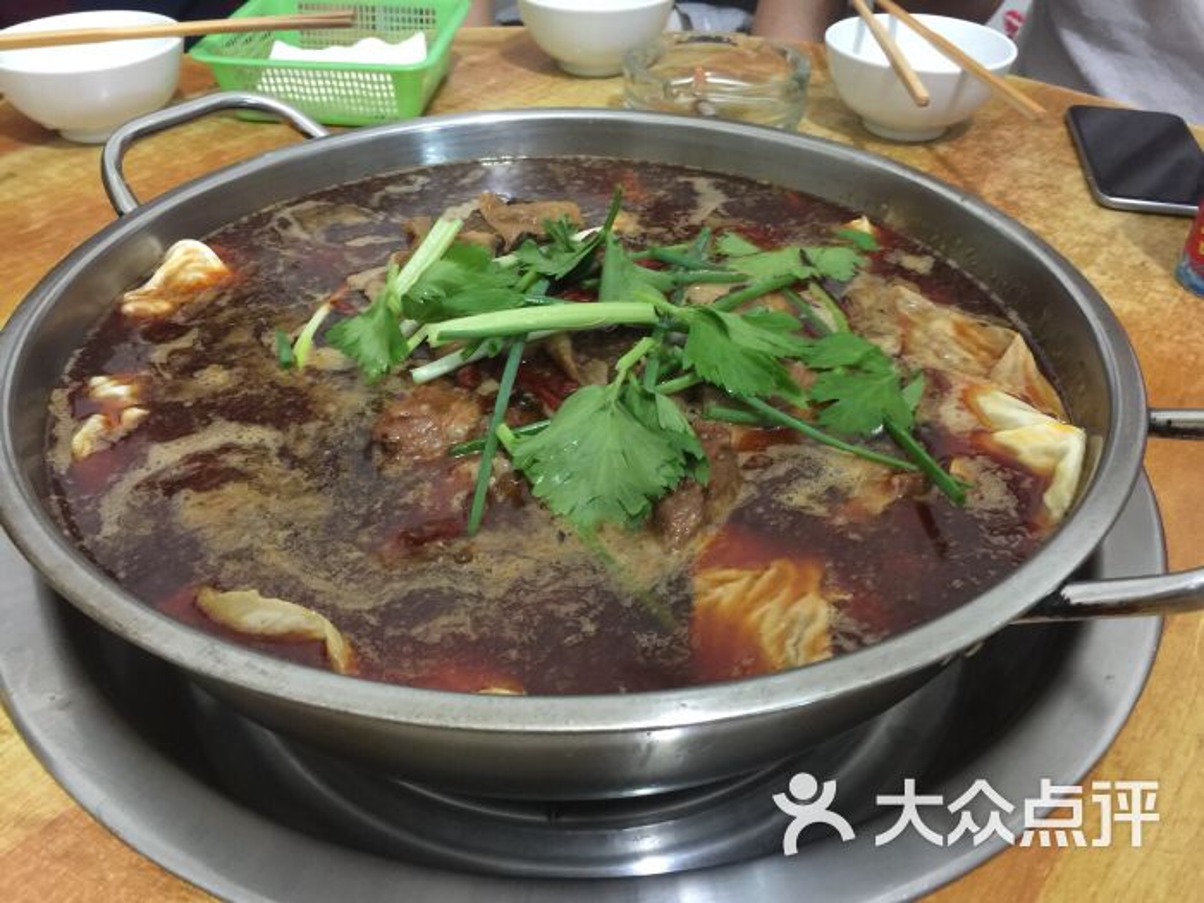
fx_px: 1009
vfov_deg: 48.2
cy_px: 452
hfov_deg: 61.7
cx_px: 602
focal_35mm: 29
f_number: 2.2
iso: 80
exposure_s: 1/4
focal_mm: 4.15
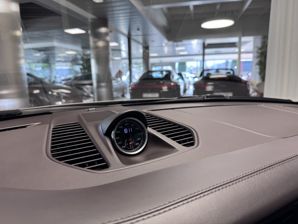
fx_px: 207
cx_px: 149
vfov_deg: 56.8
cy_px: 112
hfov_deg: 71.6
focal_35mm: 24
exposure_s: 1/90
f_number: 1.78
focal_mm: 6.76
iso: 100
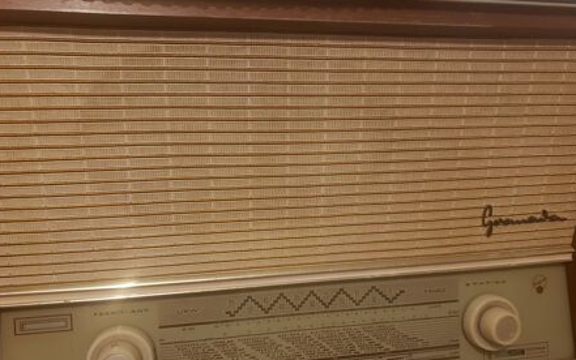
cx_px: 299
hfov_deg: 62.9
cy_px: 218
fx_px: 471
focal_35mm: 30
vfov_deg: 41.7
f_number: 1.5
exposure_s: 1/13
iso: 250
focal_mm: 4.3
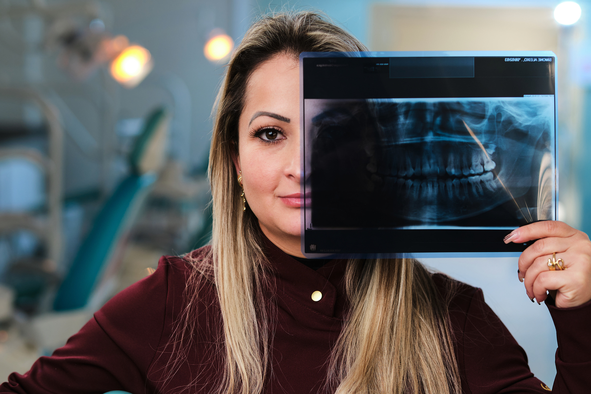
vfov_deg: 18.2
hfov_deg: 27.0
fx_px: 1231
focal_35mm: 75
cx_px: 296
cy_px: 197
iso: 320
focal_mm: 50
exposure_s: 1/160
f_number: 2.5
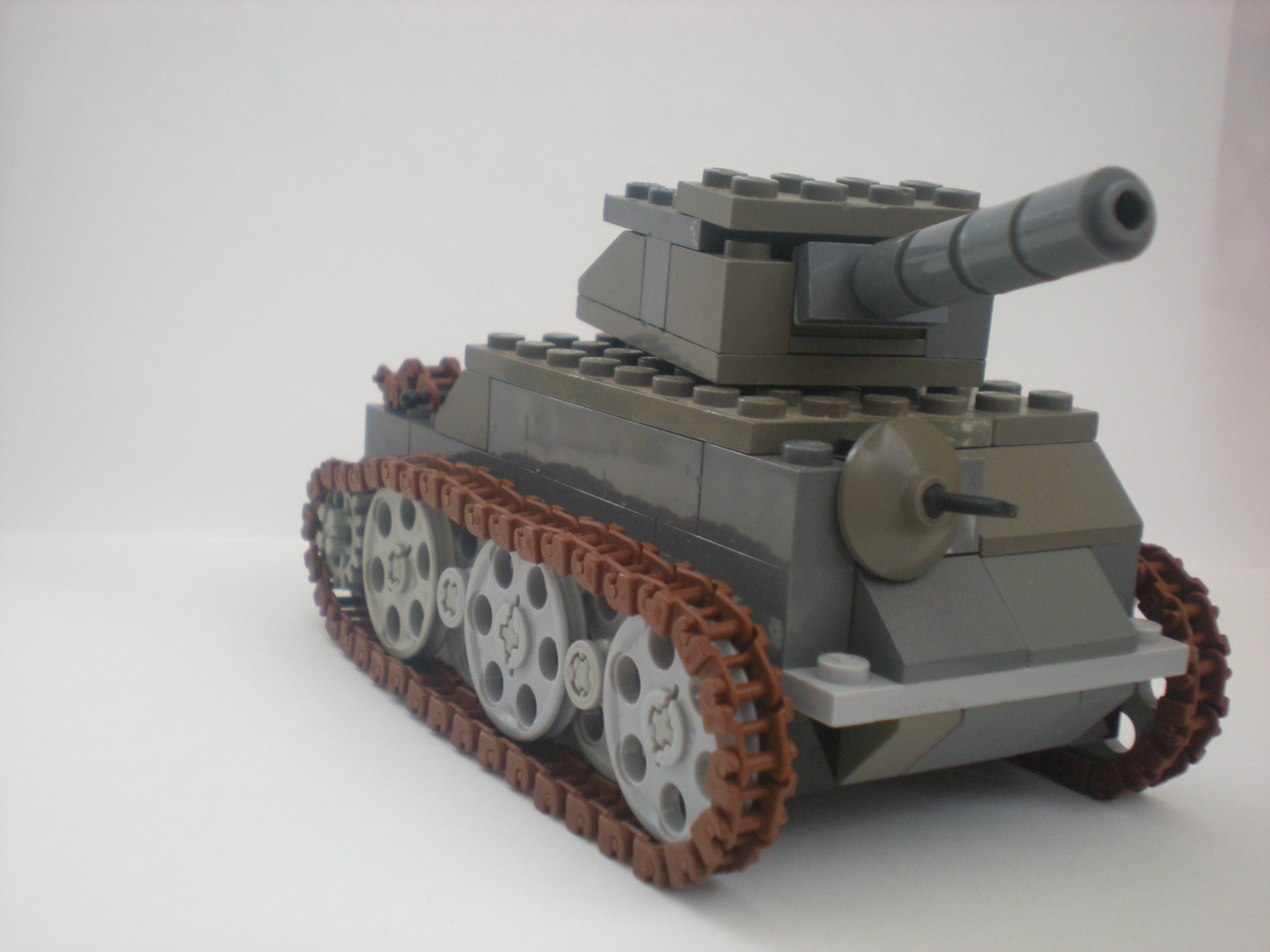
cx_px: 635
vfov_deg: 32.9
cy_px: 476
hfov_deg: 42.9
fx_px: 1614
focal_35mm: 44
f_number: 3.5
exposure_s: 1/9.7
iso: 200
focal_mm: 7.4
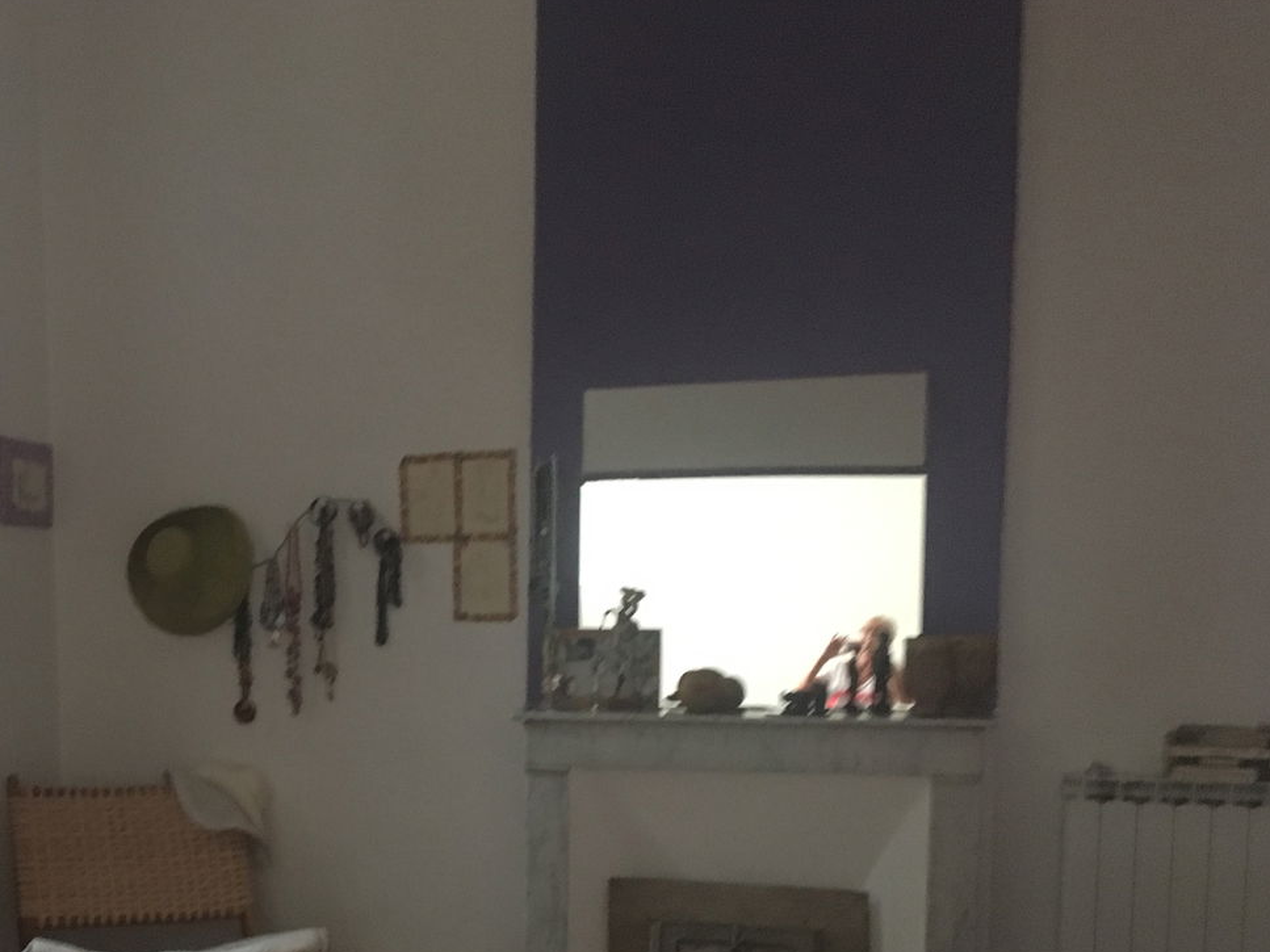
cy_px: 760
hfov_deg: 38.2
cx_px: 252
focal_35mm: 48
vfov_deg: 29.6
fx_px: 1761
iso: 250
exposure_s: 1/17
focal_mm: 4.15
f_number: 2.2
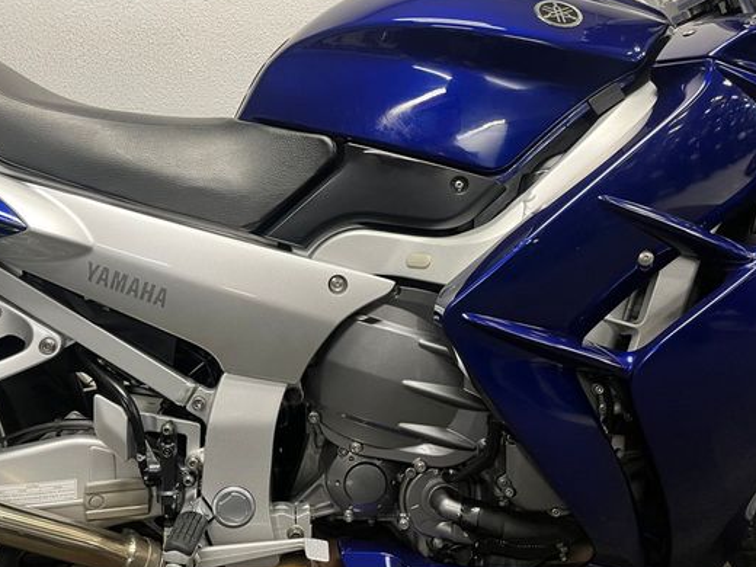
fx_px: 699
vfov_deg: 44.1
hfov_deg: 56.4
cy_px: 259
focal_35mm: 32
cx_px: 307
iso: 125
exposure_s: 1/50
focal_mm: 5.1
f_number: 1.6
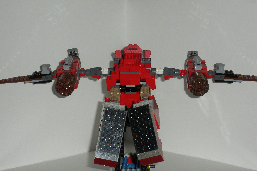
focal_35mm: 67
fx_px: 478
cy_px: 96
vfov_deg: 20.3
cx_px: 129
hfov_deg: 30.1
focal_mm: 11.2
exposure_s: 1/125
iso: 64
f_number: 4.6
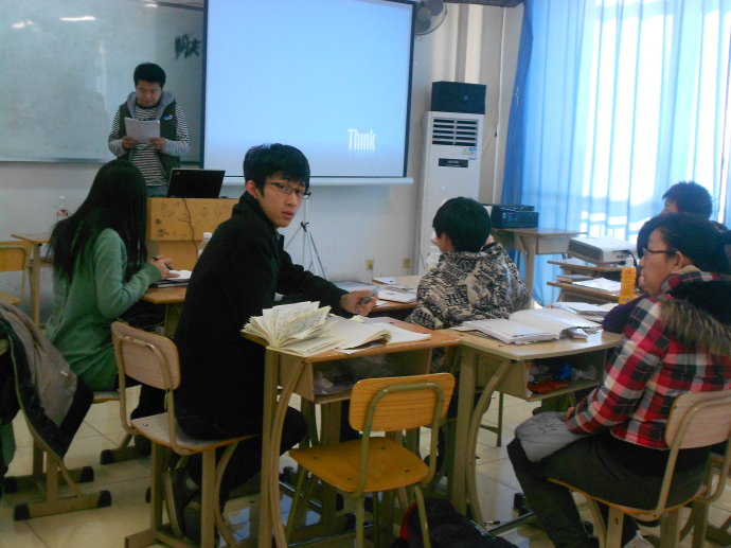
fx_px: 908
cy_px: 274
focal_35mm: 43
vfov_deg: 33.6
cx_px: 366
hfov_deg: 43.9
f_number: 4.2
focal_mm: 7.7
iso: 400
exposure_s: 1/50
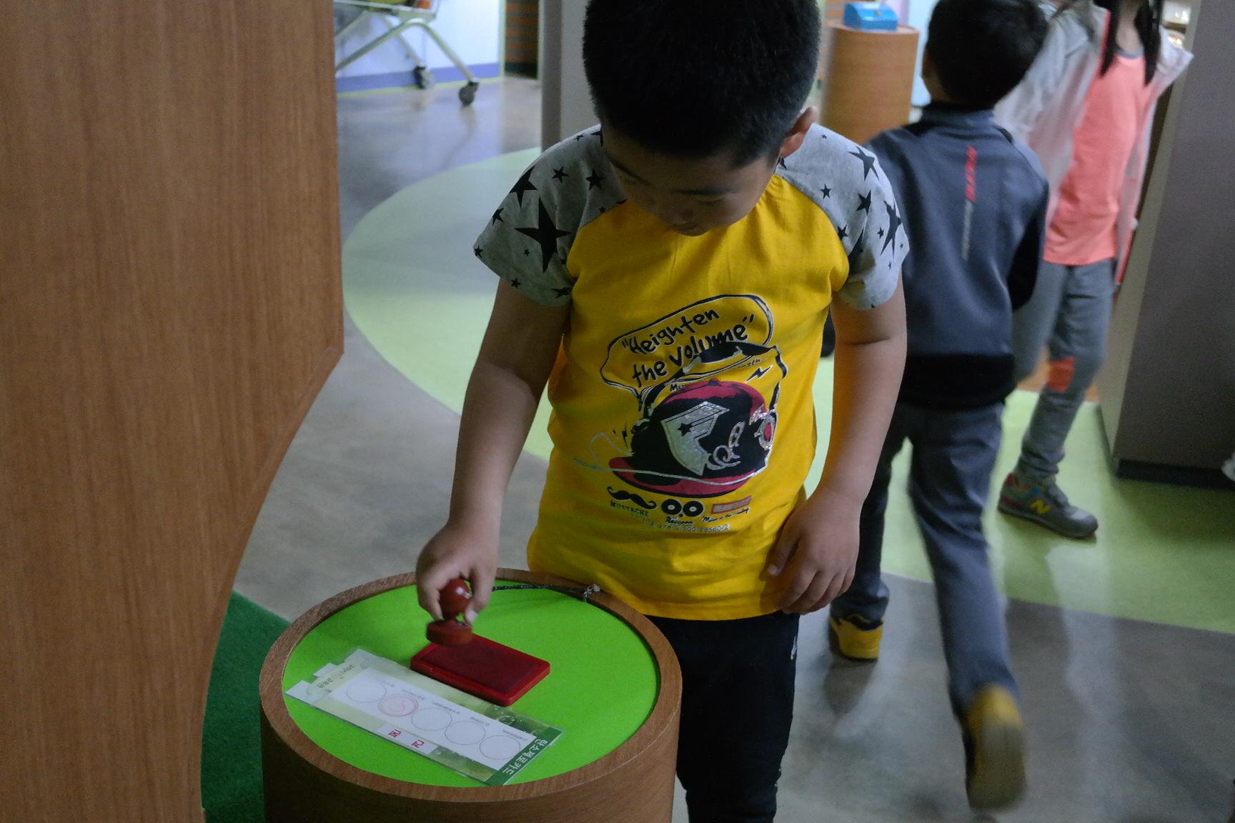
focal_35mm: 43
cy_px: 412
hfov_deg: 45.4
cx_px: 618
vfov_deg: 31.2
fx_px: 1475
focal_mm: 28
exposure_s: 1/50
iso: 3200
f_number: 4
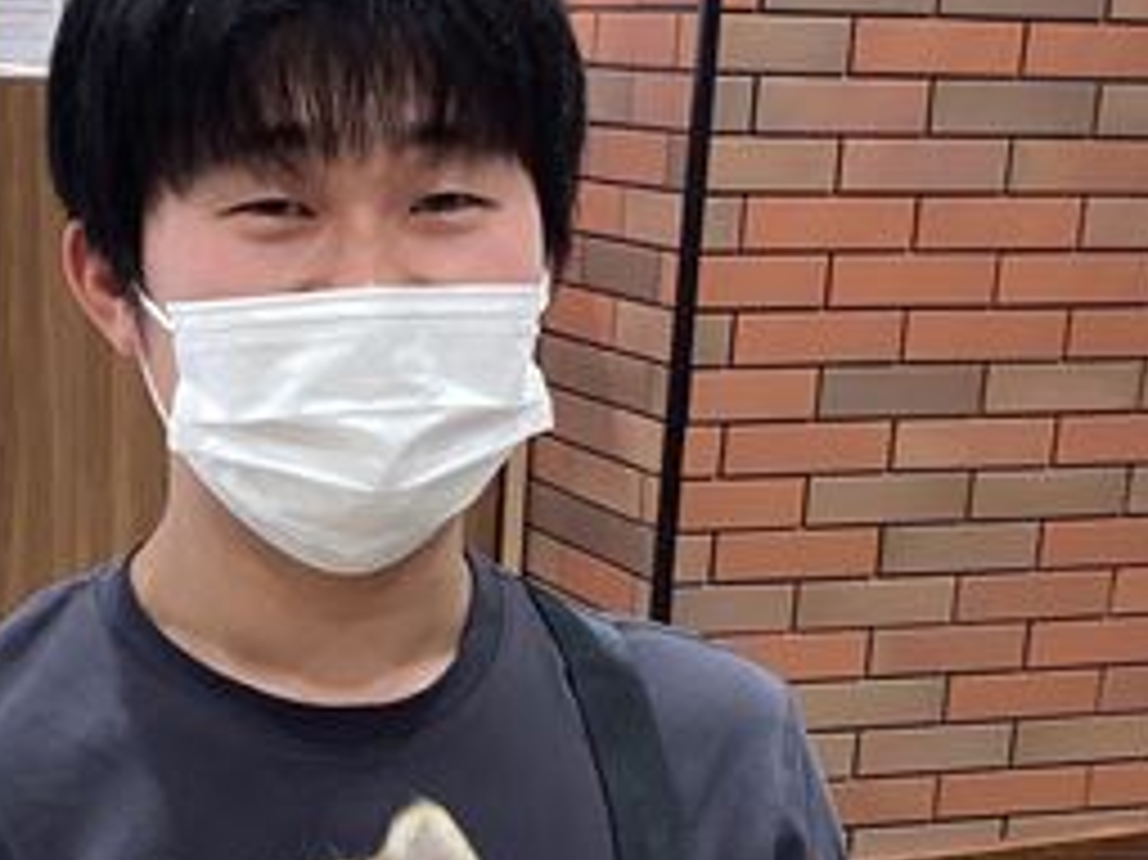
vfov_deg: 19.5
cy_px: 883
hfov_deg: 26.3
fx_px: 2420
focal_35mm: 73
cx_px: 284
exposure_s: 1/60
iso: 125
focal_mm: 3.3
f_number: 2.4
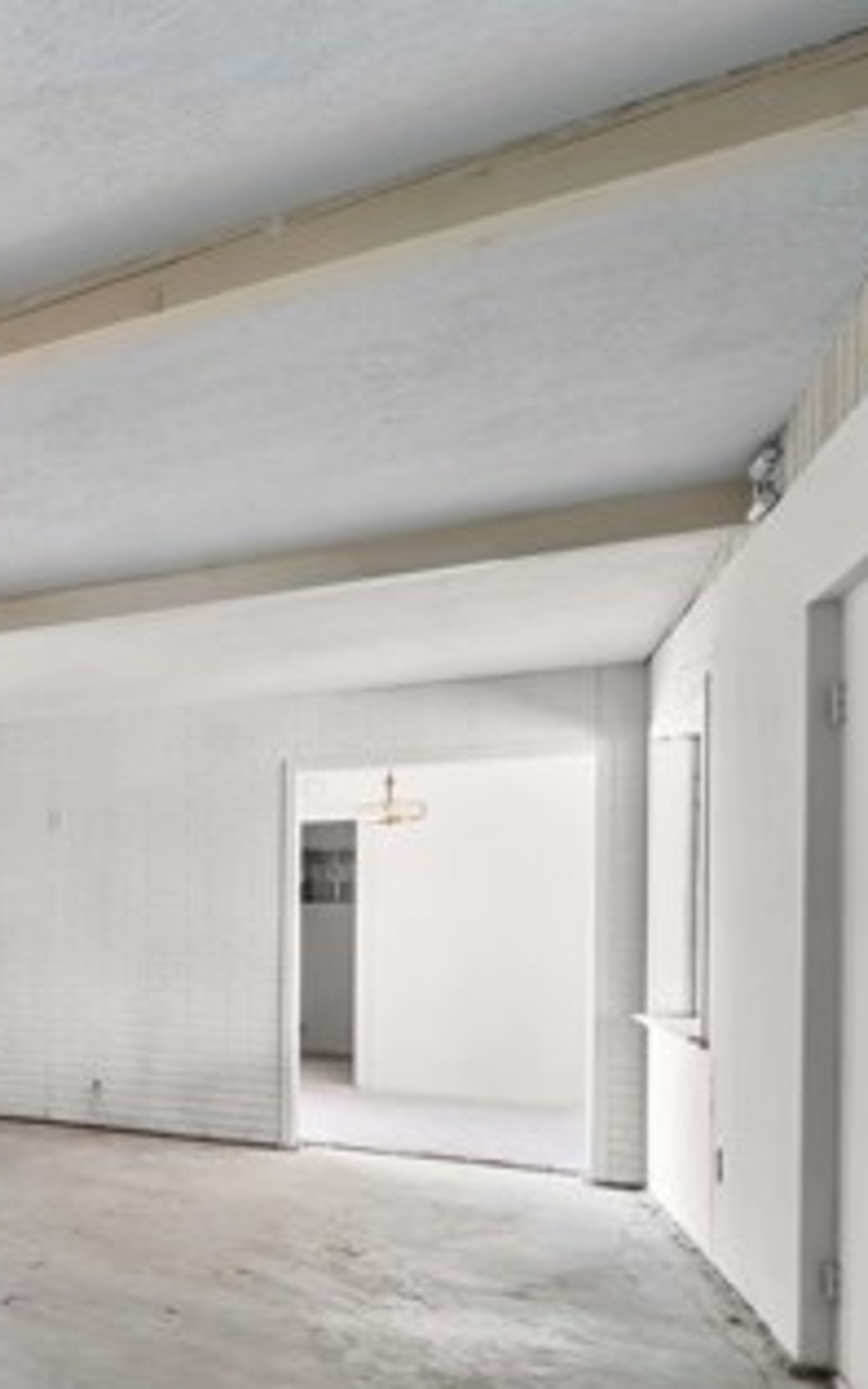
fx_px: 1097
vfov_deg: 63.3
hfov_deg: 27.1
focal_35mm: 29
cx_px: -485
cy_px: 906
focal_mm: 14
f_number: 9
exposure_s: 1/2
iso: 250
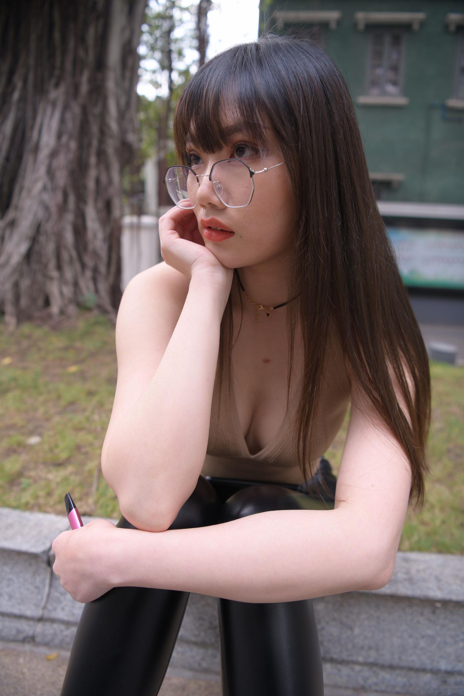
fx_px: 464
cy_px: 348
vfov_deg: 73.7
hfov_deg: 53.1
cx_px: 232
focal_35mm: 24
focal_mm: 24
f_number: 3.5
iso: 200
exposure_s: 1/160
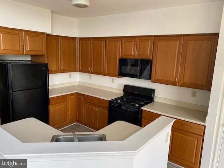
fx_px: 168
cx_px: 112
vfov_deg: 53.1
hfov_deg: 67.3
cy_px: 84
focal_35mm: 26
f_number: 1.8
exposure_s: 1/121
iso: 100
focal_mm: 4.25
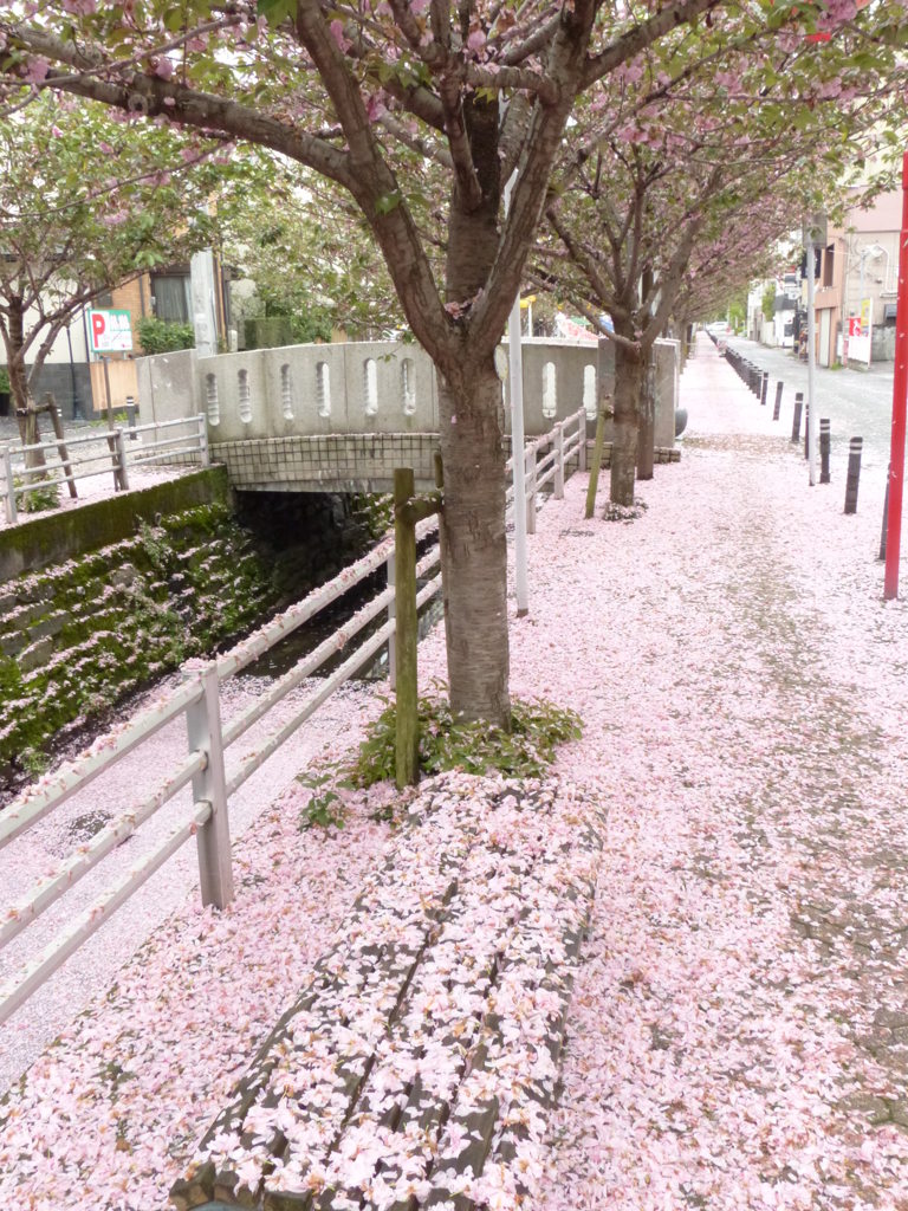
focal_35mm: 32
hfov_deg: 44.2
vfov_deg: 56.8
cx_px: 454
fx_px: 1119
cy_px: 606
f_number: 6.3
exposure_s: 1/13
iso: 400
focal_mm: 5.8
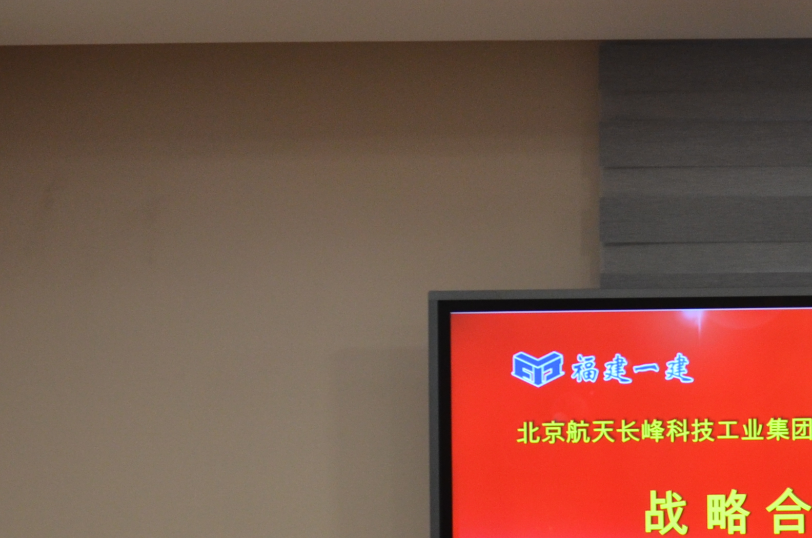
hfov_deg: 14.2
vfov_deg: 9.8
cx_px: 1003
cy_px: 313
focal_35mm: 140
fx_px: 3151
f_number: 4.2
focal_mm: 30
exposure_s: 1/40
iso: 400
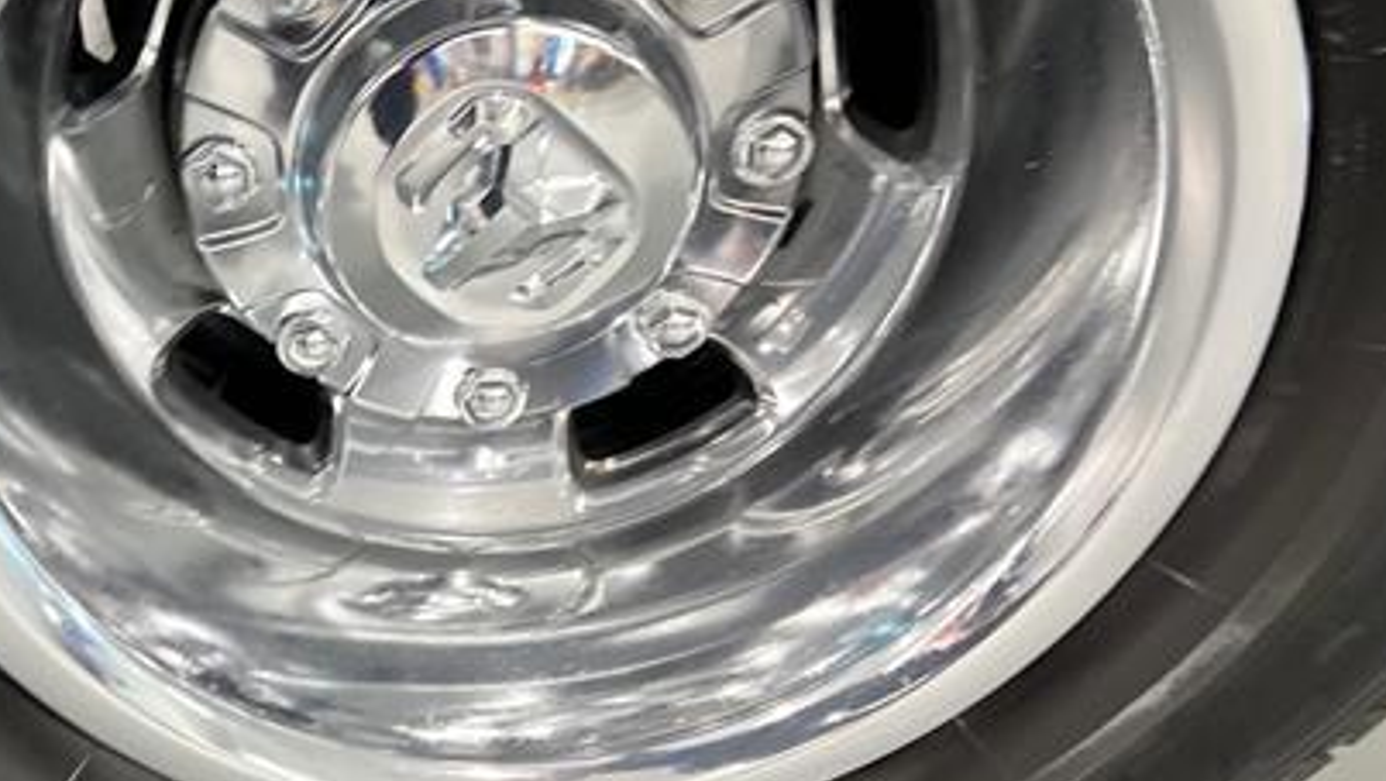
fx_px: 1654
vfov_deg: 26.2
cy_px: 588
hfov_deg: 43.9
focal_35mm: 45
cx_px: 337
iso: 400
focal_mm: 5.7
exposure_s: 1/40
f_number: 1.5
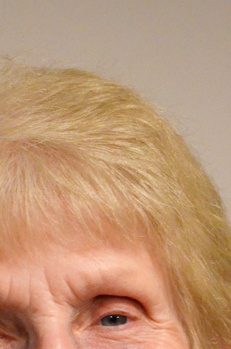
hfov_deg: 3.2
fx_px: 4081
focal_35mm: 422
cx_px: 76
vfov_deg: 4.9
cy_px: 462
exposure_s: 1/50
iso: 3200
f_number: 4.5
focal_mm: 100
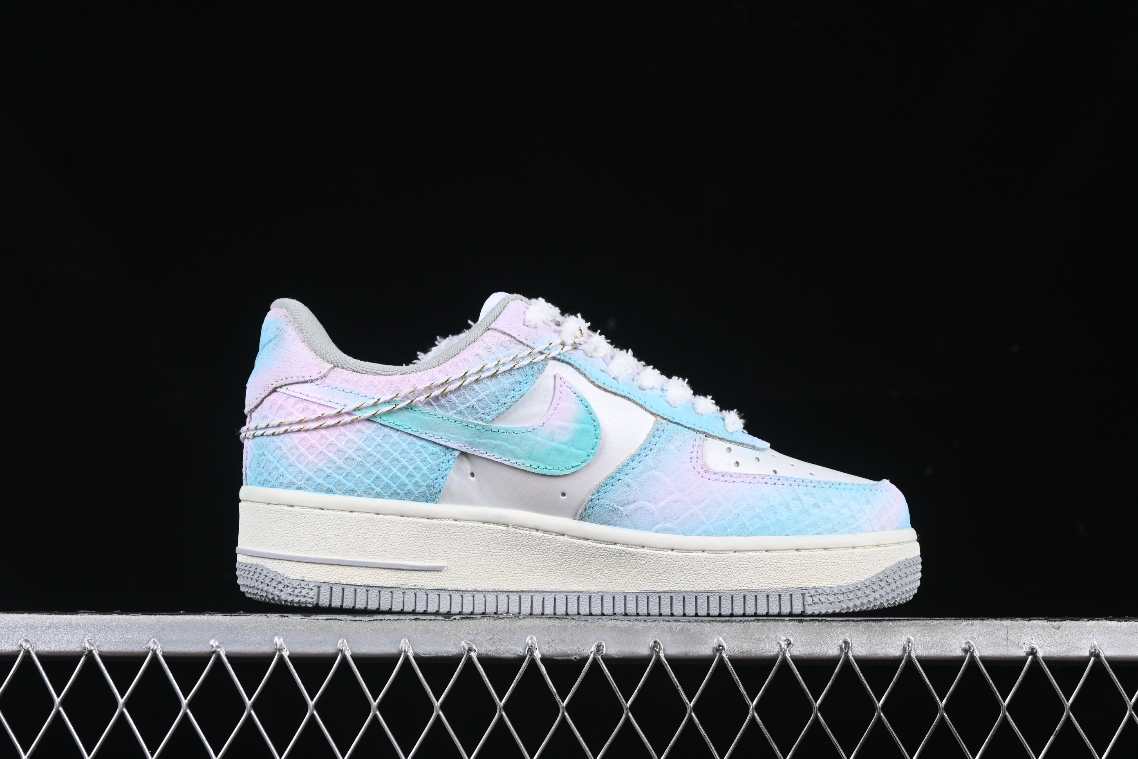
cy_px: 380
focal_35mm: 75
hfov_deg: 27.0
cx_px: 569
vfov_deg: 18.2
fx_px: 2371
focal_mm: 50
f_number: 8
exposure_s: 1/80
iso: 160
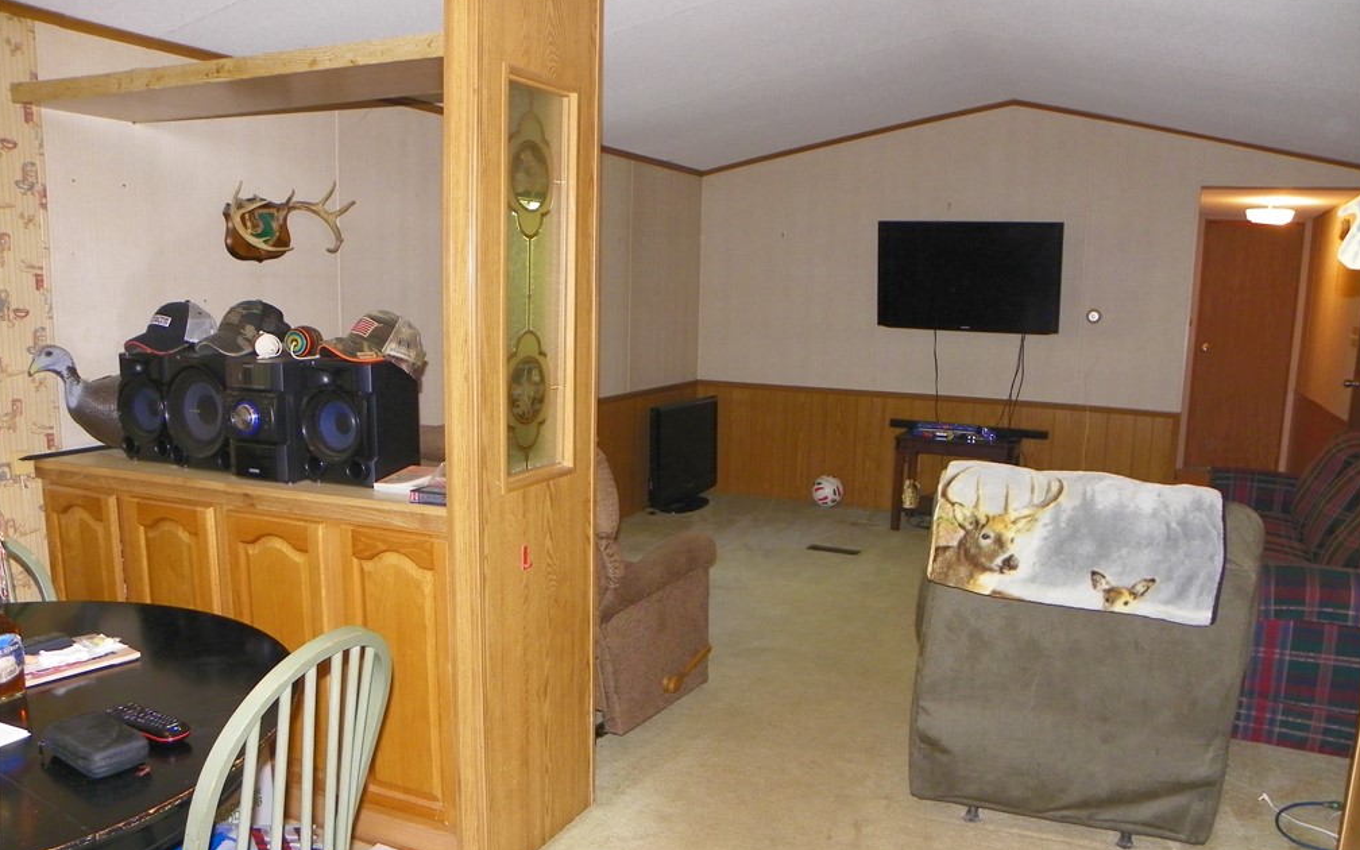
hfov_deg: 66.5
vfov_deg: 44.5
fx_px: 1038
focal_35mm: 28
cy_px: 478
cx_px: 685
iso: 200
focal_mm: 4.6
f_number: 2.8
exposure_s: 1/30
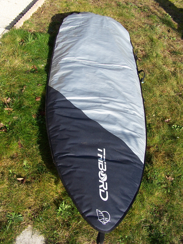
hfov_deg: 37.7
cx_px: 92
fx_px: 268
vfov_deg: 49.0
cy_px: 122
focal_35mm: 38
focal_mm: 6.3
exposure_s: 1/500
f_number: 4
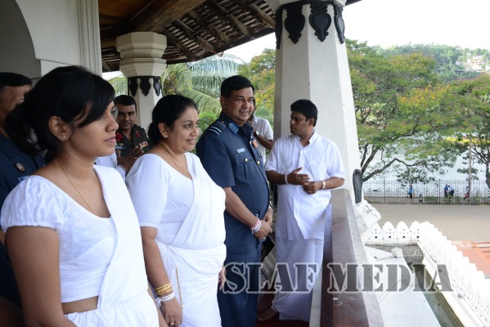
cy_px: 164
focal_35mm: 28
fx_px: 381
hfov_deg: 65.4
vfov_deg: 46.4
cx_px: 245
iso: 800
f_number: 11
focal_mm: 28
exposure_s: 1/125
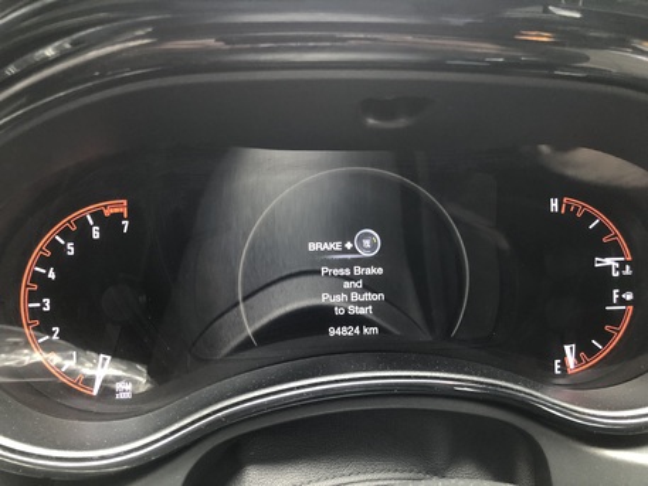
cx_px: 324
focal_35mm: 28
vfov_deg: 49.8
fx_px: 524
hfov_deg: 63.4
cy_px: 243
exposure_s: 1/15
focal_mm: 3.99
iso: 80
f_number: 1.8
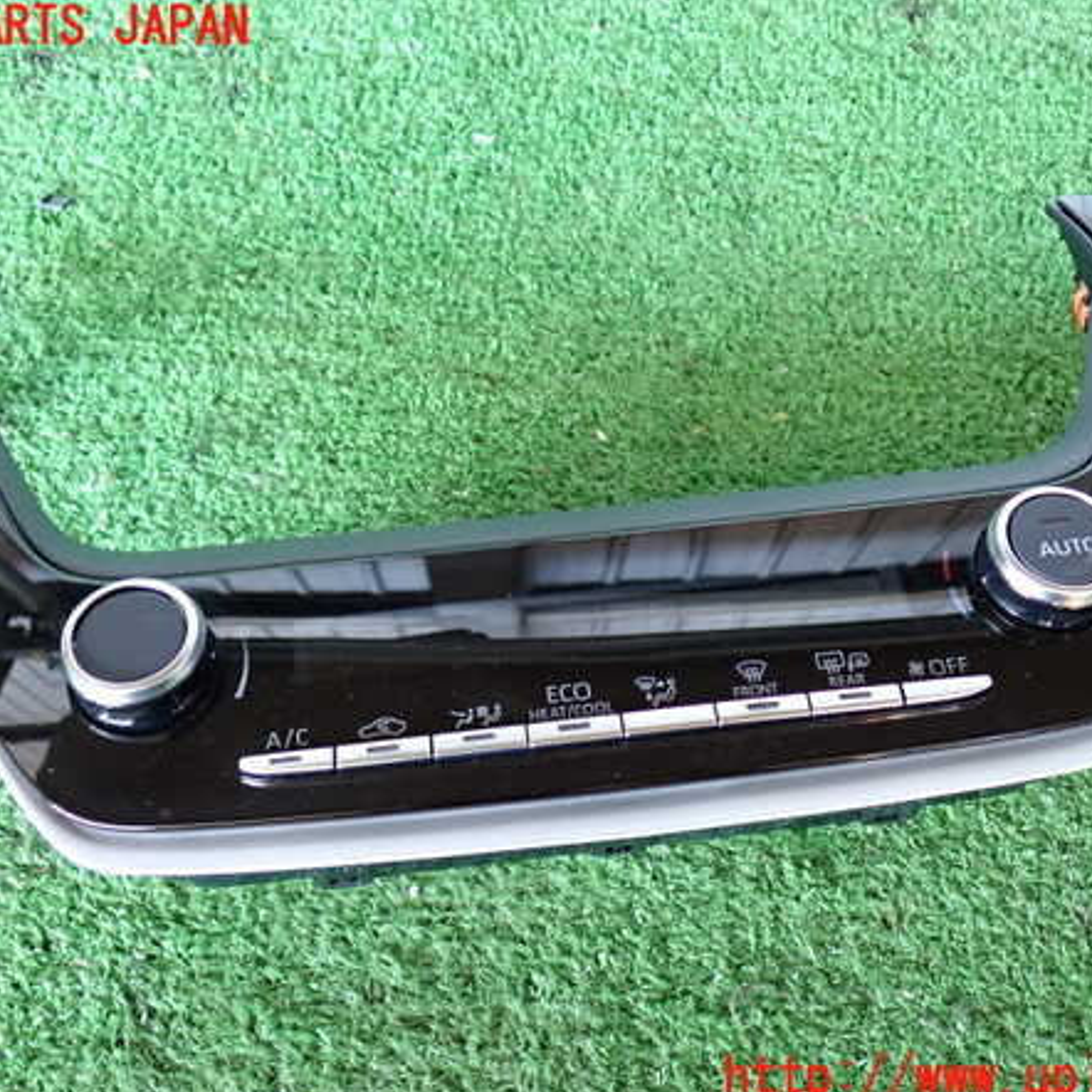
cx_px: 541
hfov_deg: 46.0
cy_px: 553
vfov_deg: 46.0
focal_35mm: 36
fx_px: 1285
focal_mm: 5.4
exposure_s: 1/30
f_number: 2.3
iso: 320
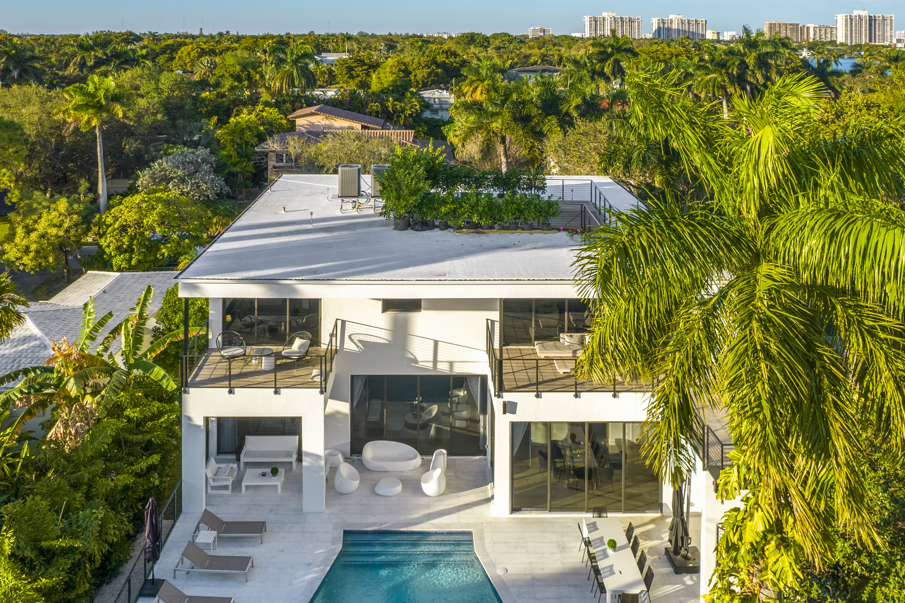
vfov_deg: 46.0
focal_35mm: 28
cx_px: 430
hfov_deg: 65.4
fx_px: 704
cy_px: 376
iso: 100
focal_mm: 8.38
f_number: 2.8
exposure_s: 1/1600
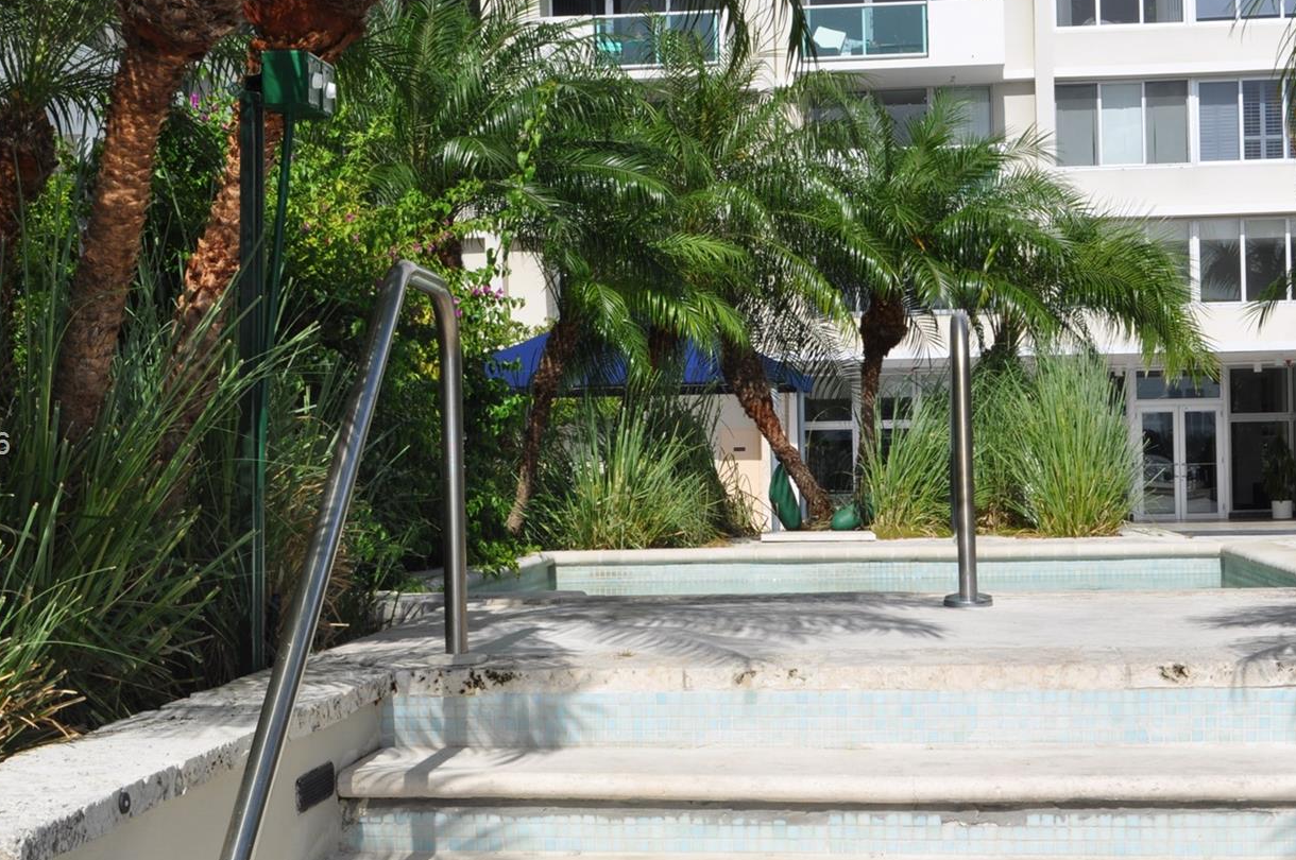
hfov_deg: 34.0
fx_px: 2121
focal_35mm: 59
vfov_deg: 22.9
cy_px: 446
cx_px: 699
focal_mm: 30
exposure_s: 1/200
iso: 200
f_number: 16
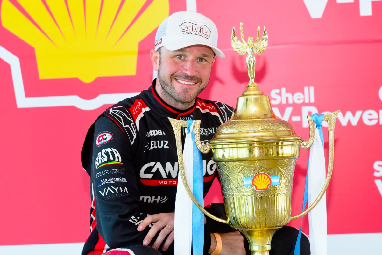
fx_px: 1114
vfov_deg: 13.0
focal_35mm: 105
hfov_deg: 19.5
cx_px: 191
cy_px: 128
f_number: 5
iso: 200
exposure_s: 1/60
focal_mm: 70
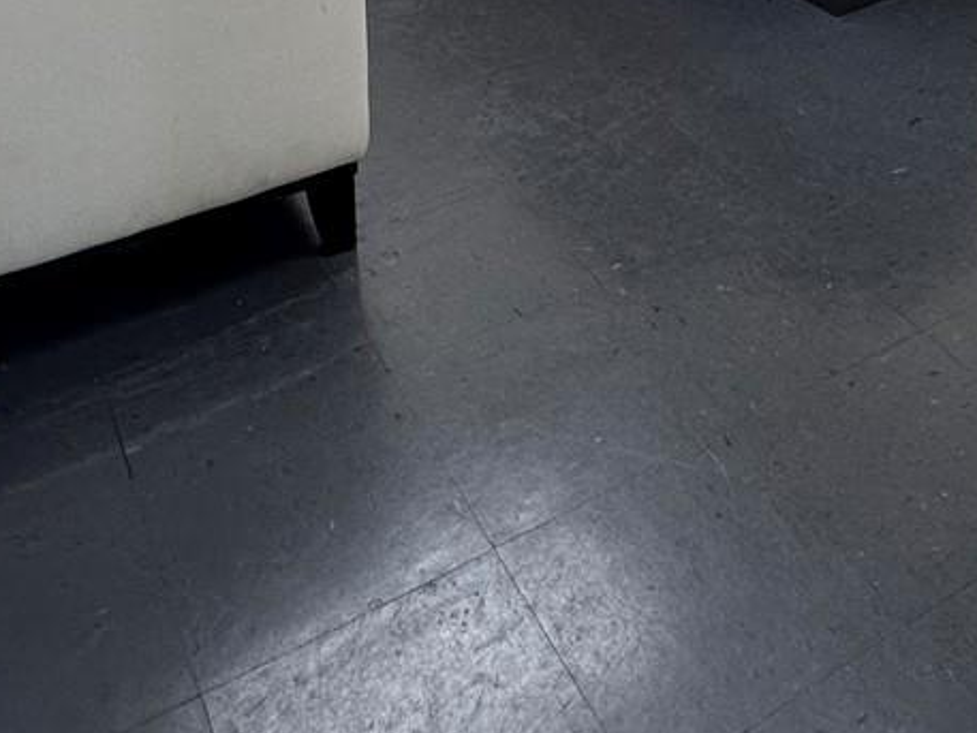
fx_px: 1383
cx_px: 658
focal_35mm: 49
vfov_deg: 23.5
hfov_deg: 38.4
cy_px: -378
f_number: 2.2
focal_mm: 2.22
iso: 100
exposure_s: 1/120
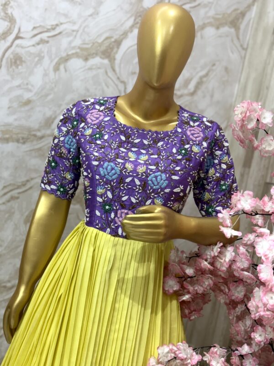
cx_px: 137
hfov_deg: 28.0
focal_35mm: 52
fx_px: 549
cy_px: 183
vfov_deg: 36.8
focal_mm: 5.96
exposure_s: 1/100
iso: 50
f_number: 1.6
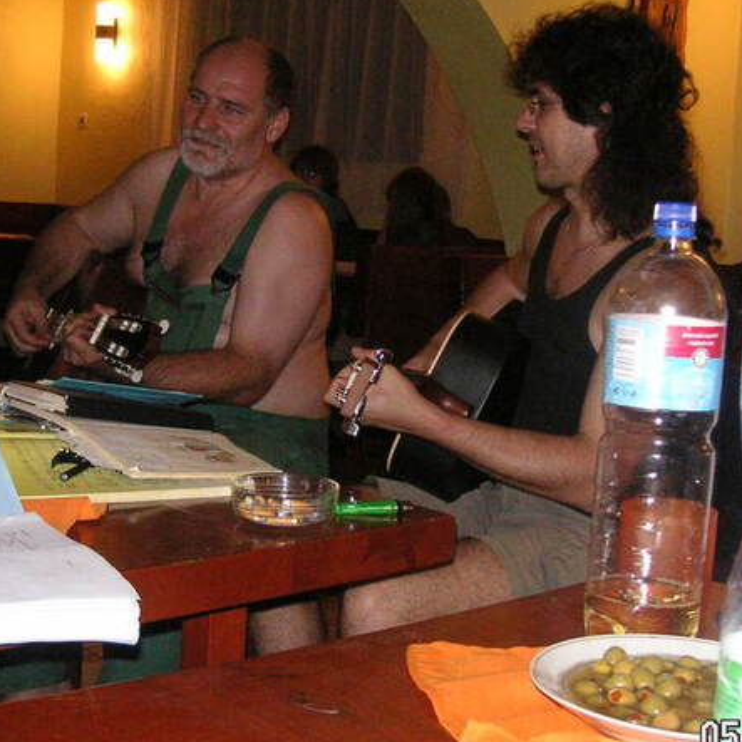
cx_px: 343
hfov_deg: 29.1
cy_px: 333
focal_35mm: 59
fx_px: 1431
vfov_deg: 29.1
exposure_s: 1/45
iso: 160
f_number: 2.8
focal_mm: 6.1
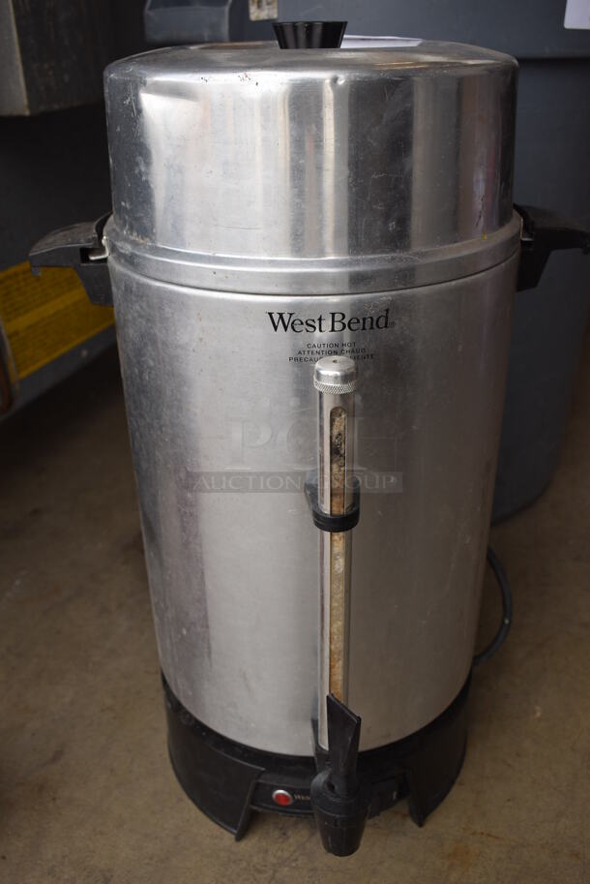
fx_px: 810
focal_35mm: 33
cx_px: 295
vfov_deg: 57.2
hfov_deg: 40.0
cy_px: 442
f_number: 5.6
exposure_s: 1/160
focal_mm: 22
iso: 200
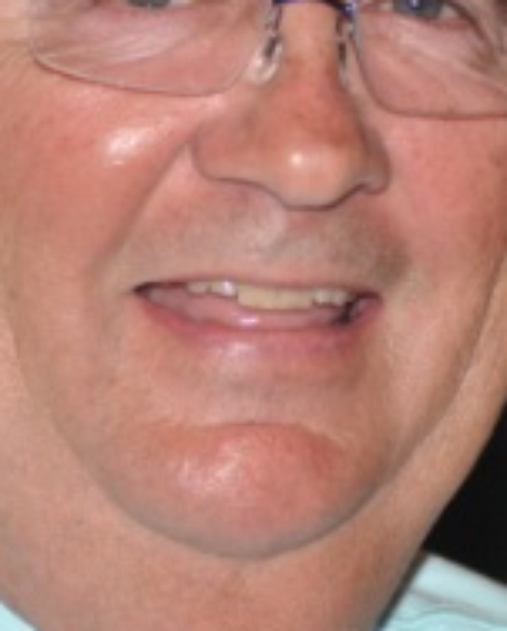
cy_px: 161
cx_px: 255
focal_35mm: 268
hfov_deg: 5.8
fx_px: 5015
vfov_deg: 7.2
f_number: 5.6
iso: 800
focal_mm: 80
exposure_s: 1/60
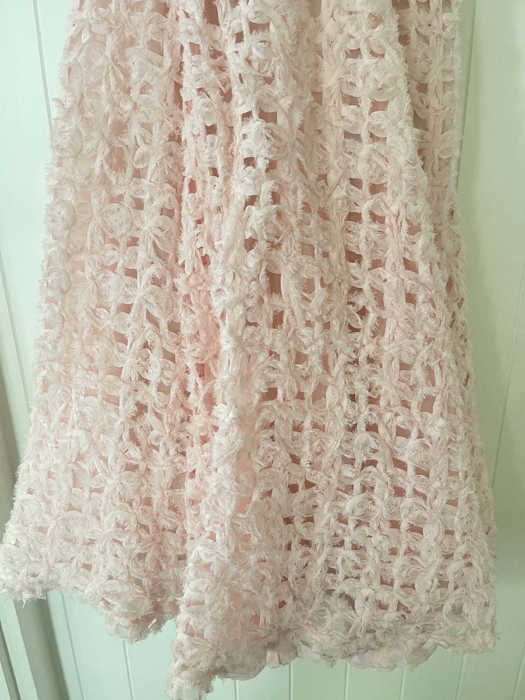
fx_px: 506
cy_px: 350
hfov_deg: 54.9
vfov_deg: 69.4
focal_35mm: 25
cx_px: 262
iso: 400
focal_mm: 5.1
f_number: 1.6
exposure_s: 1/60
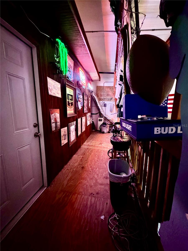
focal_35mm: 14
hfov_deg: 85.7
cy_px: 126
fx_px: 101
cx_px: 94
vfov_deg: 102.1
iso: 1250
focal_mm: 2.22
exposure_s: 1/60
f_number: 2.2
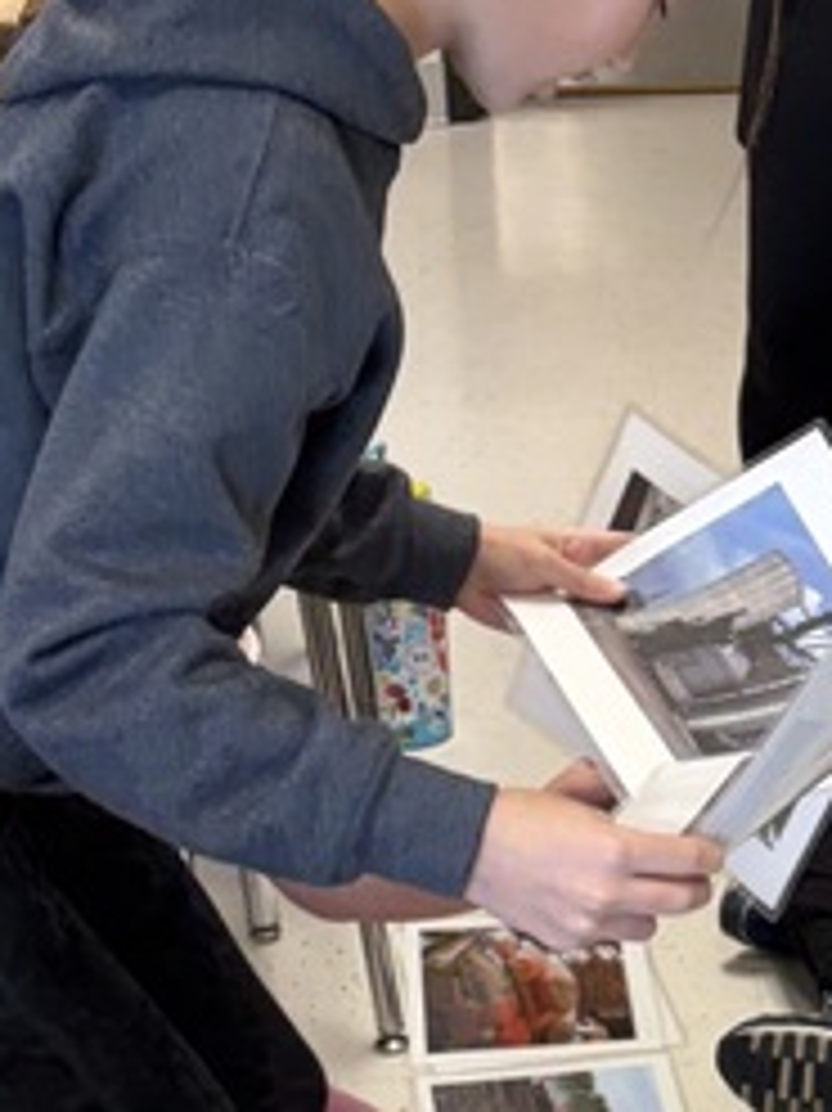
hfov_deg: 13.4
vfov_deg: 17.9
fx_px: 3464
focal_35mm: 108
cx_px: 958
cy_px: 1049
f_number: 1.6
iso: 100
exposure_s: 1/75
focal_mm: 5.96
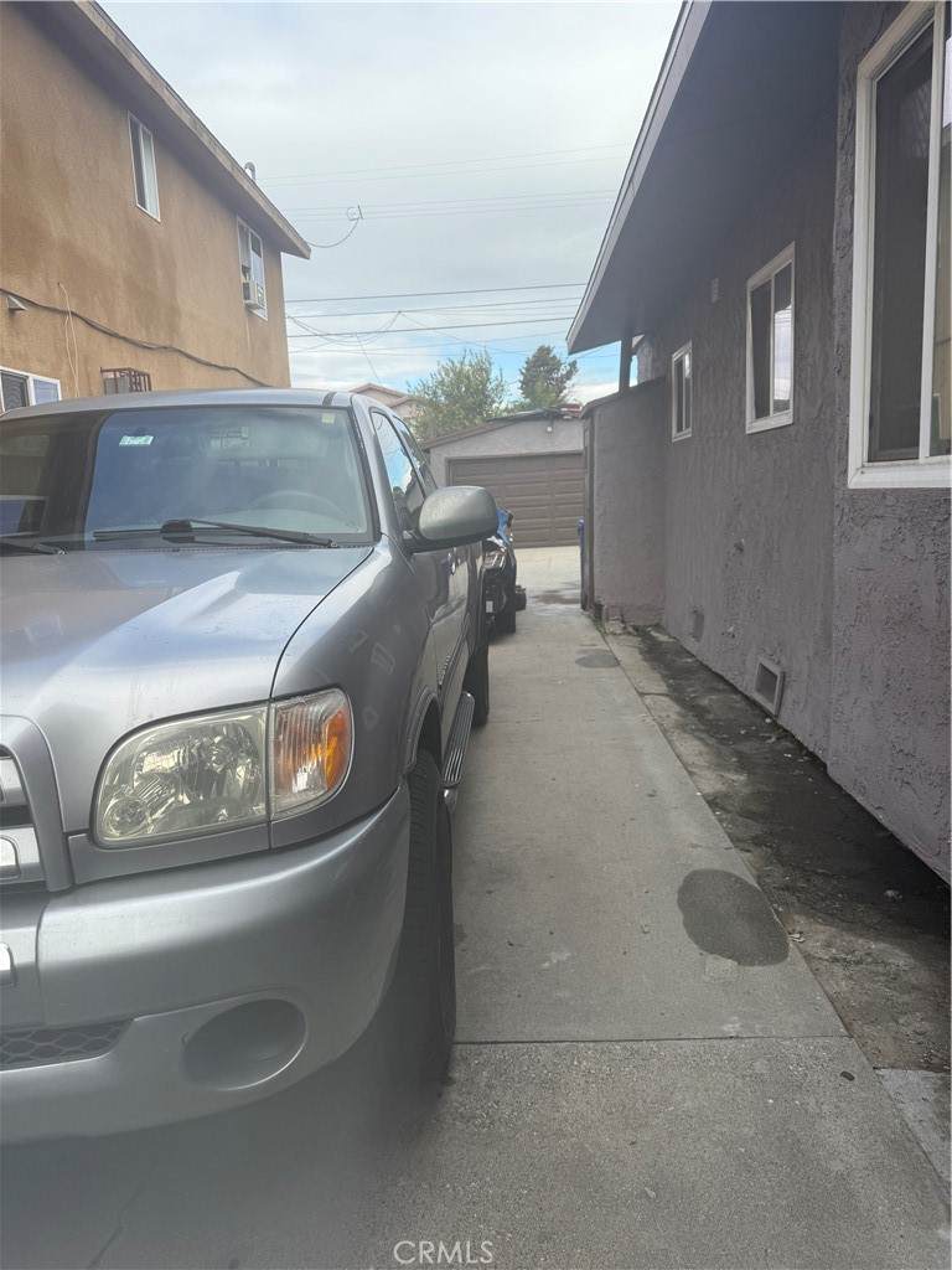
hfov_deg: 56.8
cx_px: 476
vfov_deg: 71.6
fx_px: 880
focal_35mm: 24
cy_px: 635
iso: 80
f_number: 1.78
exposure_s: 1/1361
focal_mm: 6.76
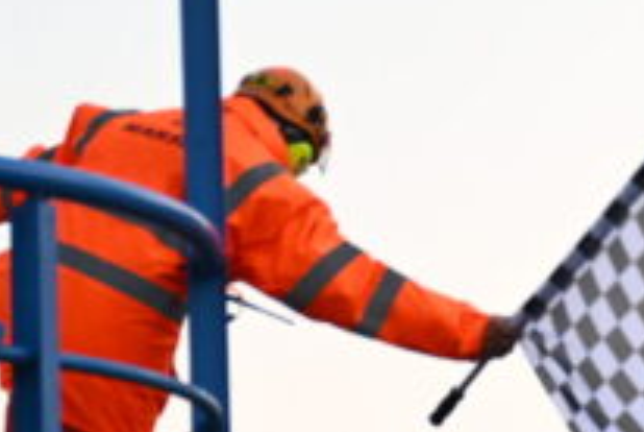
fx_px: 4514
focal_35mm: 252
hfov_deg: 8.0
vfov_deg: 5.4
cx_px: 900
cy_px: 725
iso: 1250
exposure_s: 1/1000
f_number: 2.8
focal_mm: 52
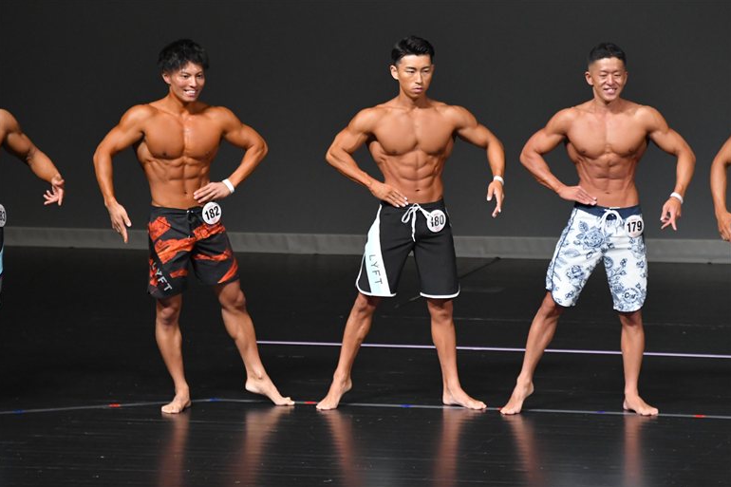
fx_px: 6435
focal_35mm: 317
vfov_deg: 4.3
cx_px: 365
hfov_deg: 6.5
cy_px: 244
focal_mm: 210
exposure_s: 1/400
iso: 4000
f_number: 5.6
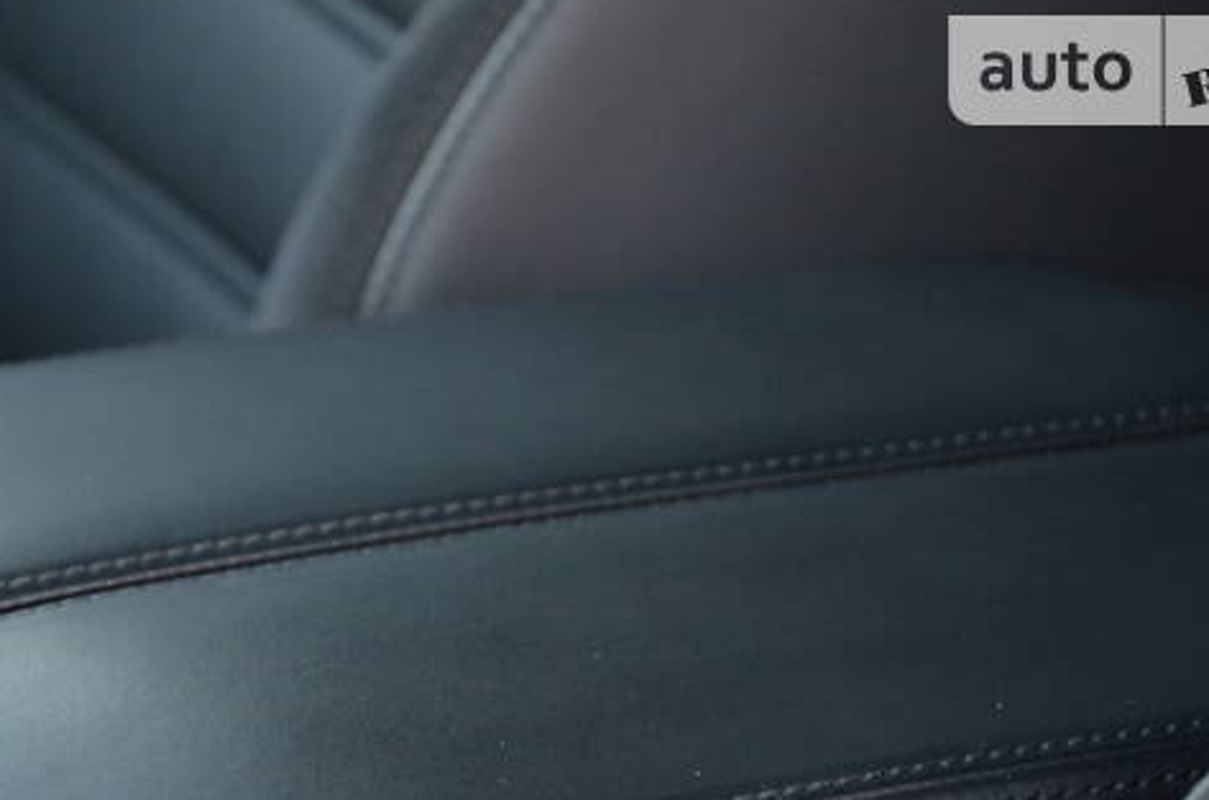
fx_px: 7232
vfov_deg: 6.3
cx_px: 332
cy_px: 662
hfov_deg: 9.5
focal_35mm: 216
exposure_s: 1/30
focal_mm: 85
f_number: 5.6
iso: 900
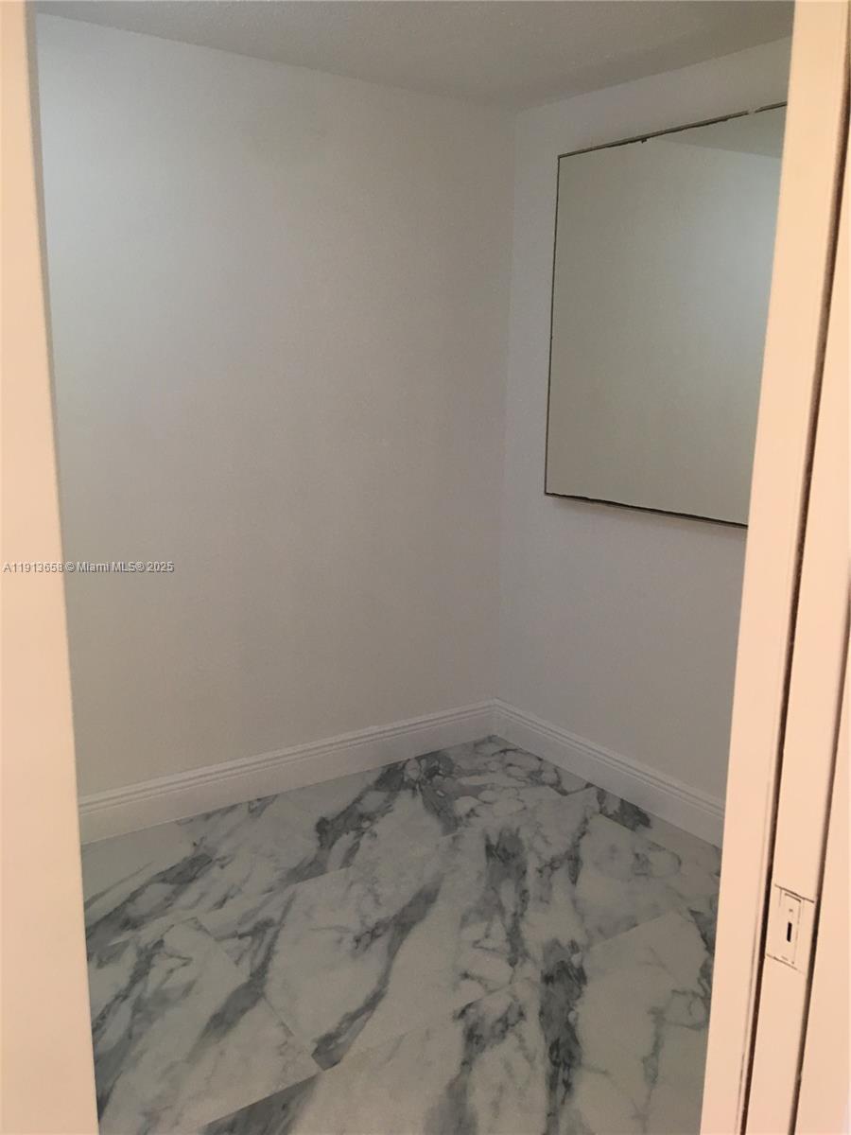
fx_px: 951
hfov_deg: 48.2
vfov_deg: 61.7
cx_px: 426
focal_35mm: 29
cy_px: 568
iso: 40
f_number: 2.2
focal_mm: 4.15
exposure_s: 1/30
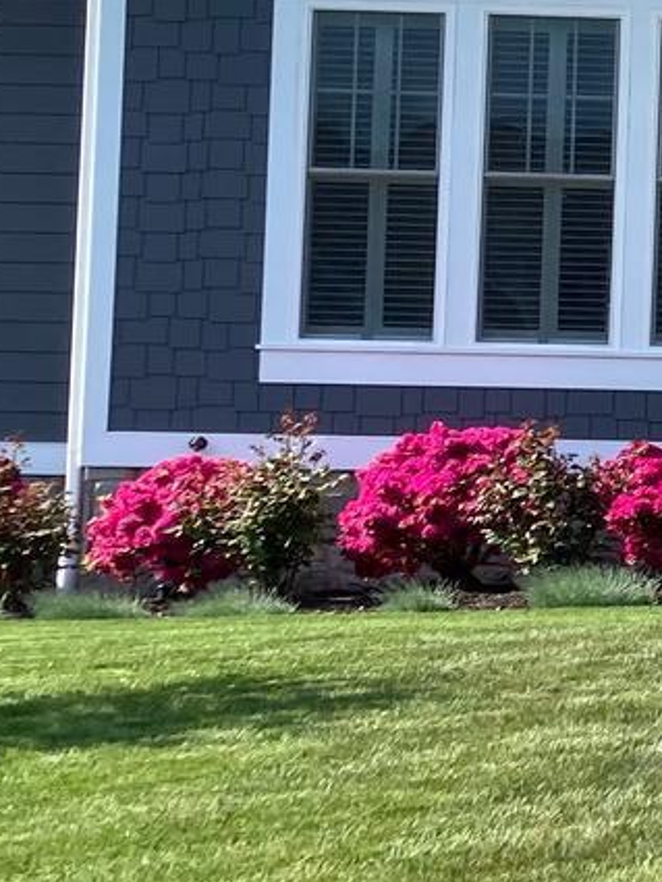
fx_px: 3441
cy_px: 394
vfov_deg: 14.6
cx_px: 1297
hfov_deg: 10.2
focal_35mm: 135
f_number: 1.8
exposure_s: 1/1156
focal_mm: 3.99
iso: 20
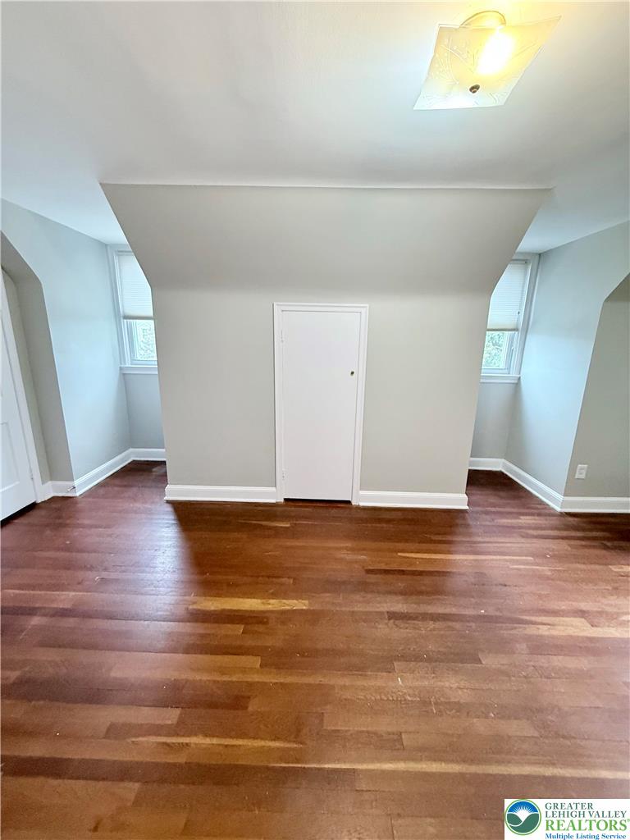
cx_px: 315
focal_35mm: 14
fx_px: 340
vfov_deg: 102.1
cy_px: 420
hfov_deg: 85.7
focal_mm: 2.22
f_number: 2.2
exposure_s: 1/60
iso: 500
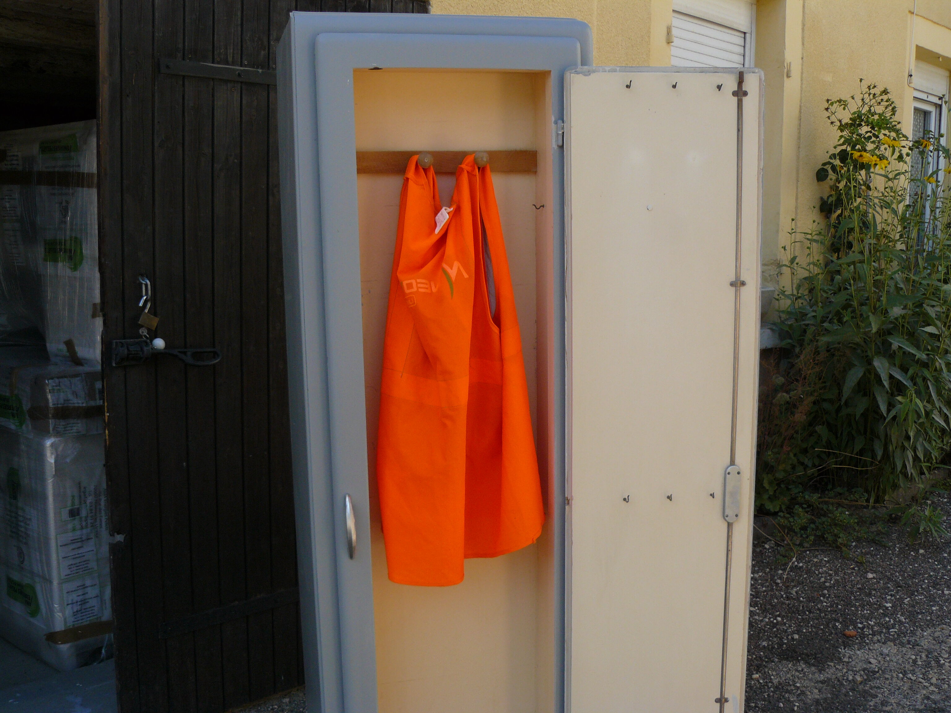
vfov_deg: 39.7
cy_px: 356
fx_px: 989
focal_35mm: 36
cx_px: 476
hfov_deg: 51.4
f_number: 4.5
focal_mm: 6
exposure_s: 1/200
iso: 100
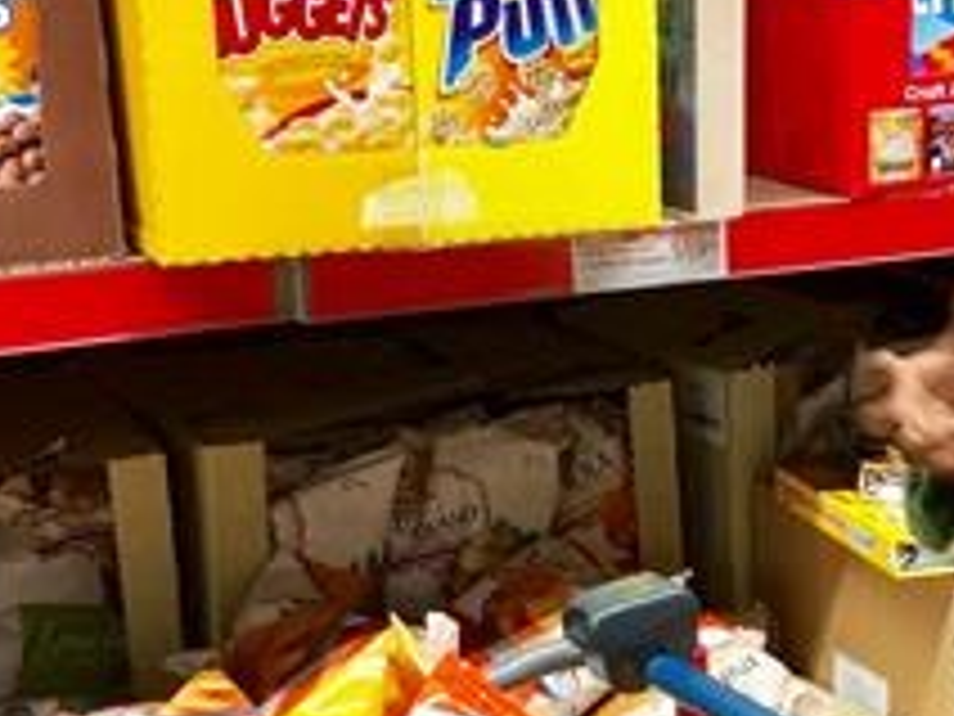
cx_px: 909
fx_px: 2370
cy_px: 545
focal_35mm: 86
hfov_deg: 22.1
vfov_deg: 17.1
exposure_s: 1/30
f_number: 1.8
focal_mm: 3.99
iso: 40
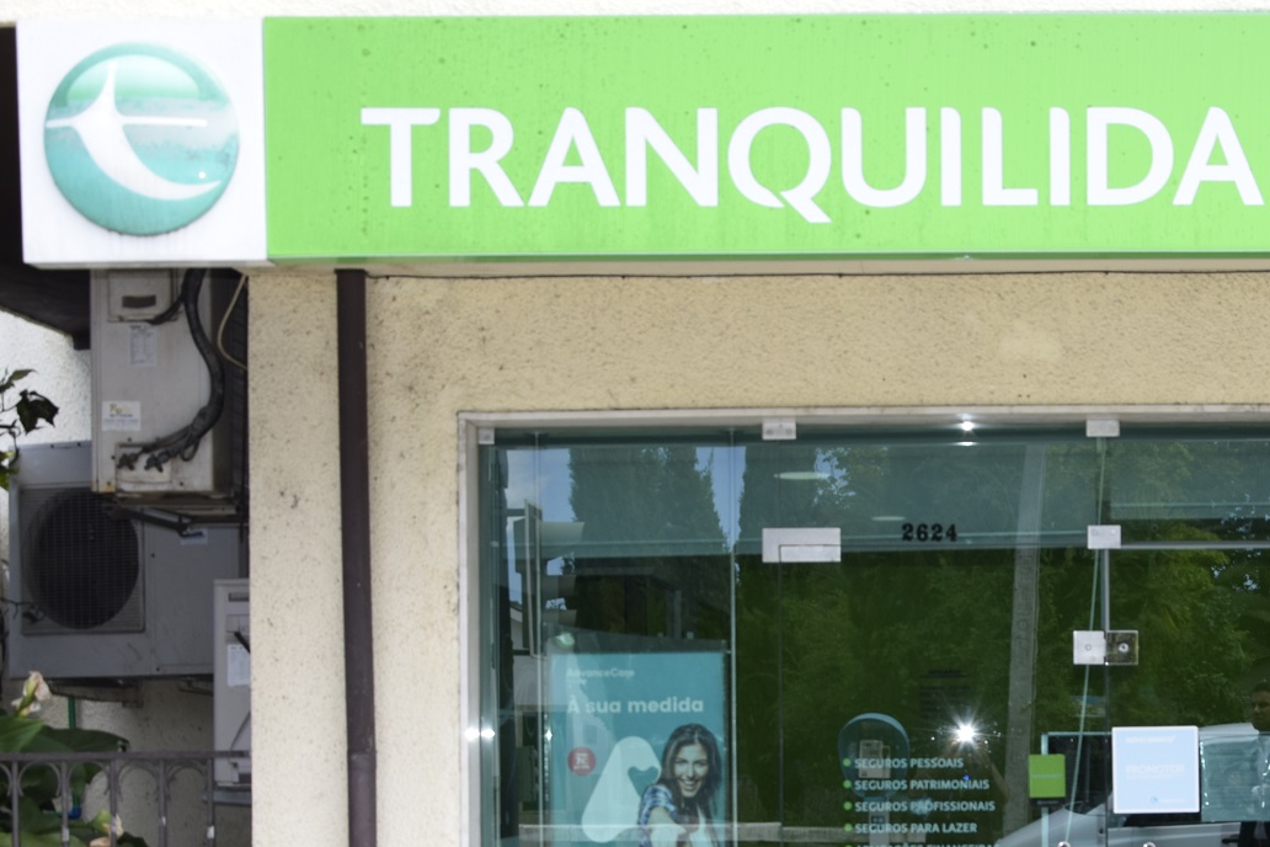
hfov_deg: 29.5
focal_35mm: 67
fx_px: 2363
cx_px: 982
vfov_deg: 20.0
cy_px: 735
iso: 140
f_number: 5.6
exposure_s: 1/125
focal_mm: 24
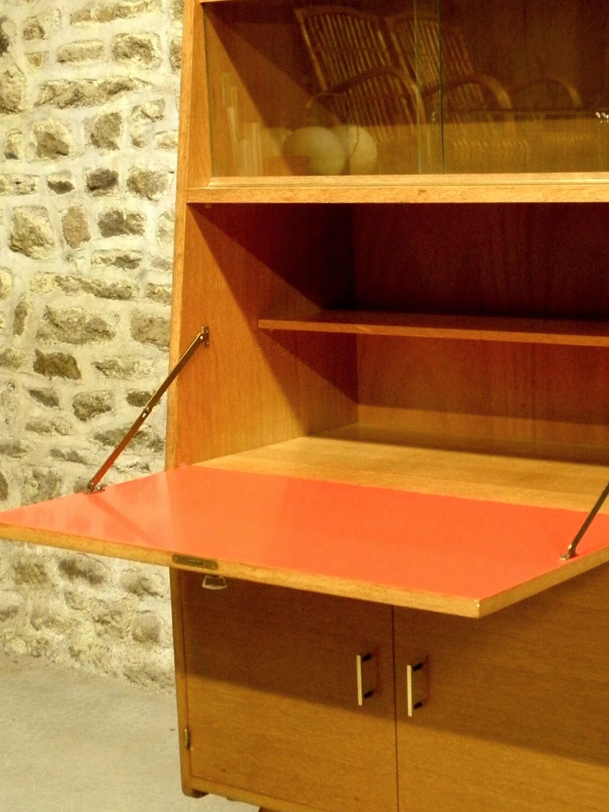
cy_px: 465
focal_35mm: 67
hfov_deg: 21.8
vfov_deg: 28.9
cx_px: 421
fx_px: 1571
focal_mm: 7.1
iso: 400
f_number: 3.8
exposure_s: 1/5
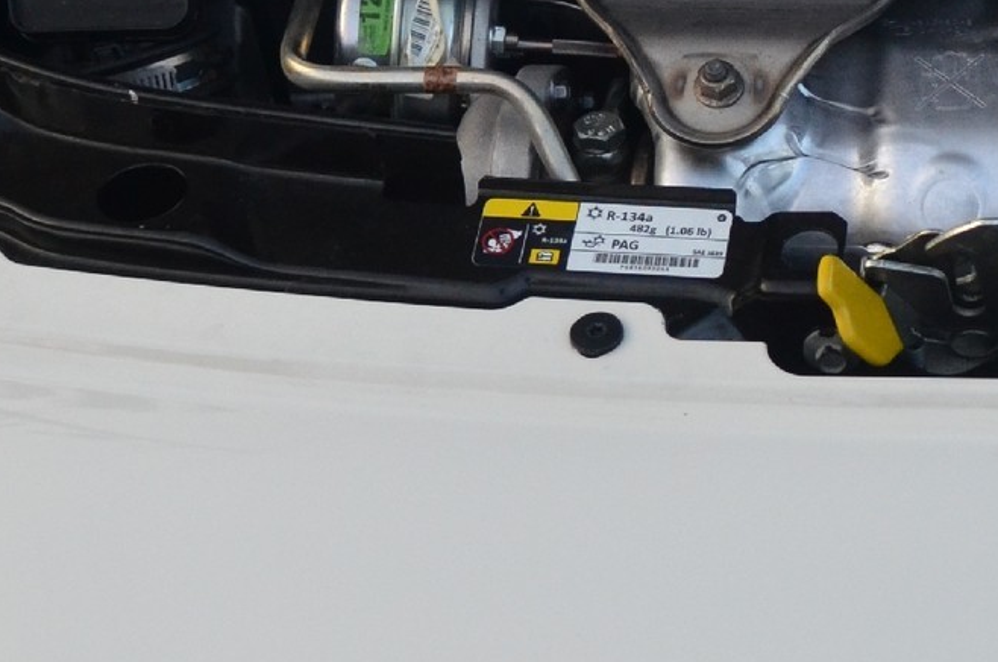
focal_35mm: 97
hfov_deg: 20.2
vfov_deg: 14.0
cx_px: 1063
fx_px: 2681
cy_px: 149
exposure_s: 1/500
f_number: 2.8
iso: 900
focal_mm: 17
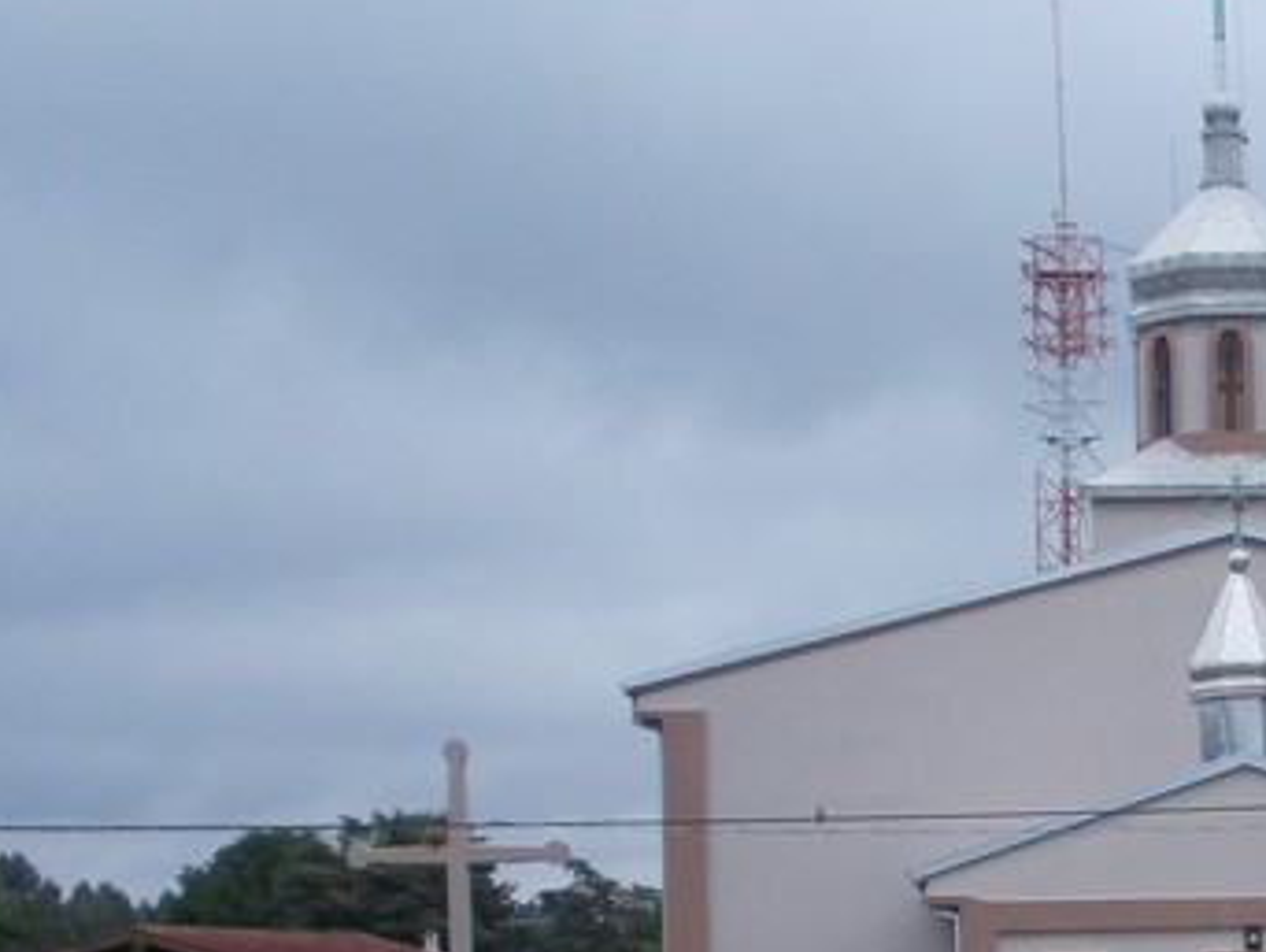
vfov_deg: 17.1
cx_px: 1281
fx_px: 3111
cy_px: 900
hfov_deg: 22.1
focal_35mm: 85
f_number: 6.2
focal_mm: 5.3
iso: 80
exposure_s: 1/400
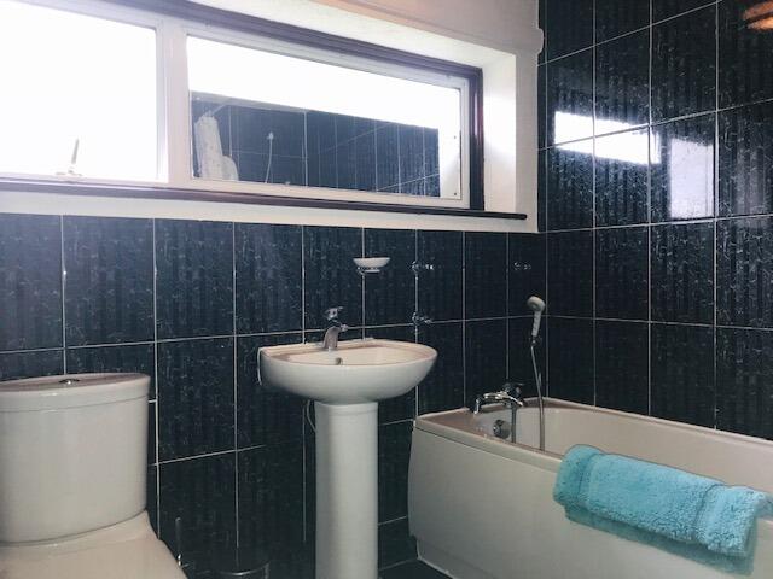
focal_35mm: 28
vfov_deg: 49.7
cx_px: 386
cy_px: 290
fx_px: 625
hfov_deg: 63.4
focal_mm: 3.99
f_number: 1.8
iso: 50
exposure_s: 1/33
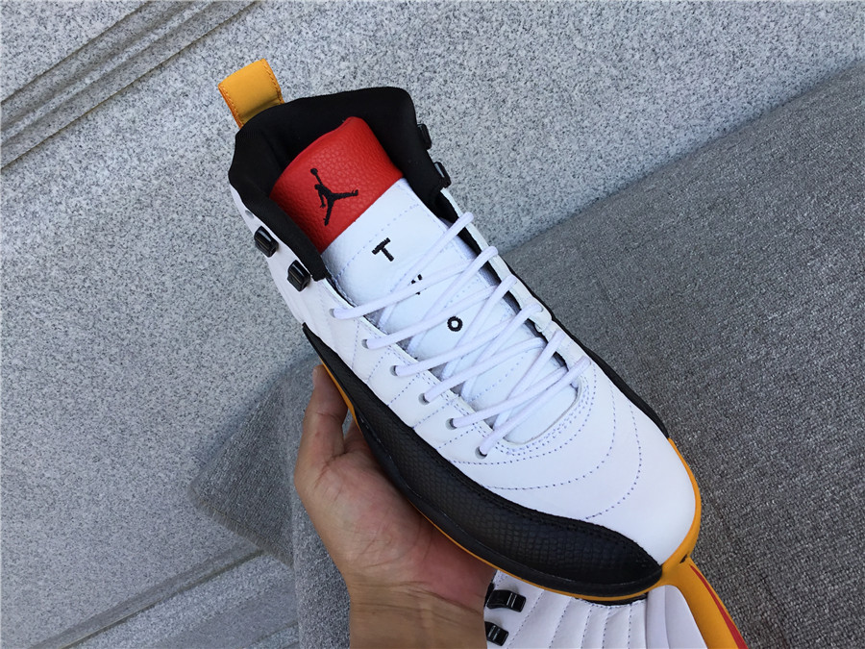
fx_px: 775
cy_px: 324
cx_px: 432
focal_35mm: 31
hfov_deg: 58.4
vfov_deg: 45.4
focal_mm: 3.3
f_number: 2.4
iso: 25
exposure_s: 1/479
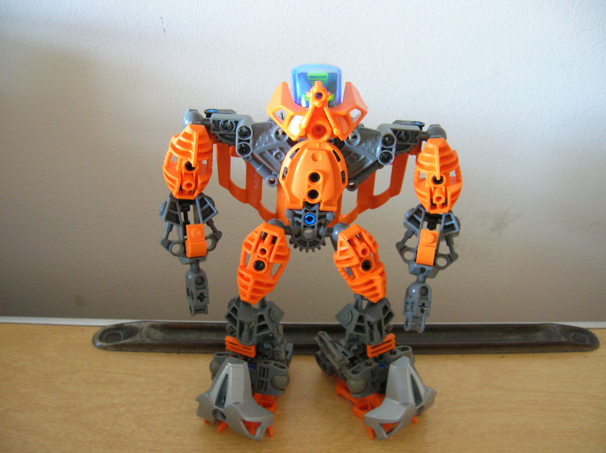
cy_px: 226
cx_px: 303
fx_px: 595
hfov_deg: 54.0
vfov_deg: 41.7
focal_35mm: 34
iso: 200
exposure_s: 1/1.8
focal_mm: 5.7
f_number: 2.9
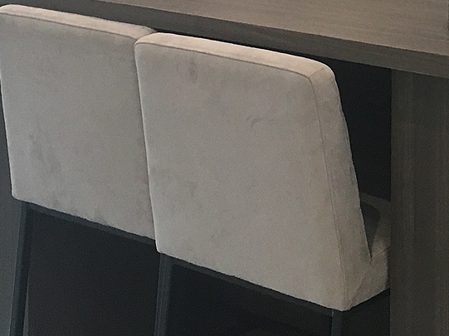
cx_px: 488
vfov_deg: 13.4
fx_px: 1335
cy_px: -189
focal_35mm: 103
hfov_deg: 18.4
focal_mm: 4.15
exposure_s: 1/30
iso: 80
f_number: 2.2
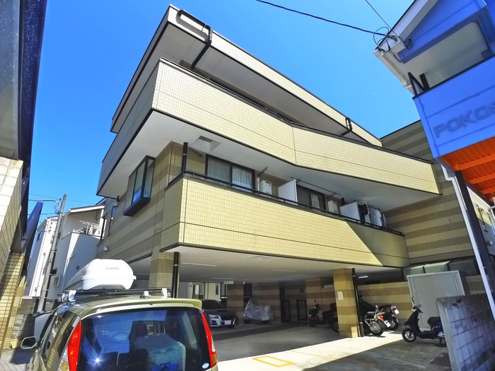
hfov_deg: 71.6
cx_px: 248
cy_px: 186
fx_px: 343
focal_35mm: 24
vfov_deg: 56.8
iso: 400
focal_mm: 5.1
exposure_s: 1/640
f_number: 4
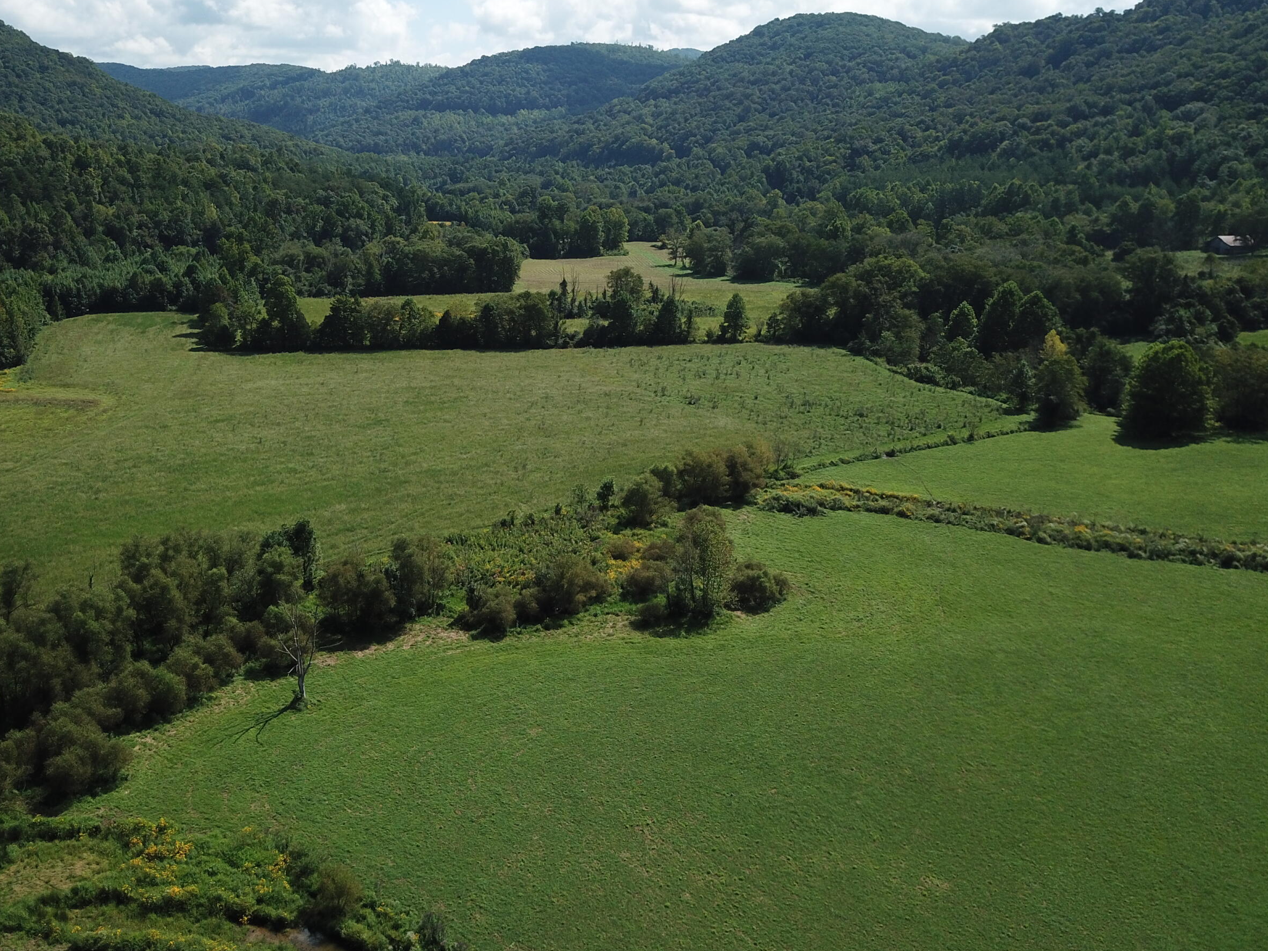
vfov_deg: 42.7
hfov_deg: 55.1
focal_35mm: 33
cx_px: 534
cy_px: 368
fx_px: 1209
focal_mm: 4.73
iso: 100
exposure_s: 1/1618
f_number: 2.2
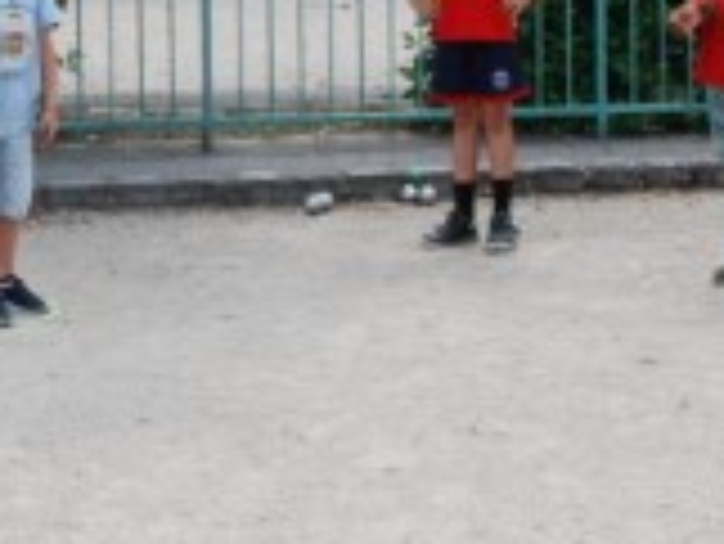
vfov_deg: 9.6
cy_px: 56
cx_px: 74
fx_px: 3223
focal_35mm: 154
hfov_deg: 12.7
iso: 100
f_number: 6.3
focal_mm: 24
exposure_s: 1/160
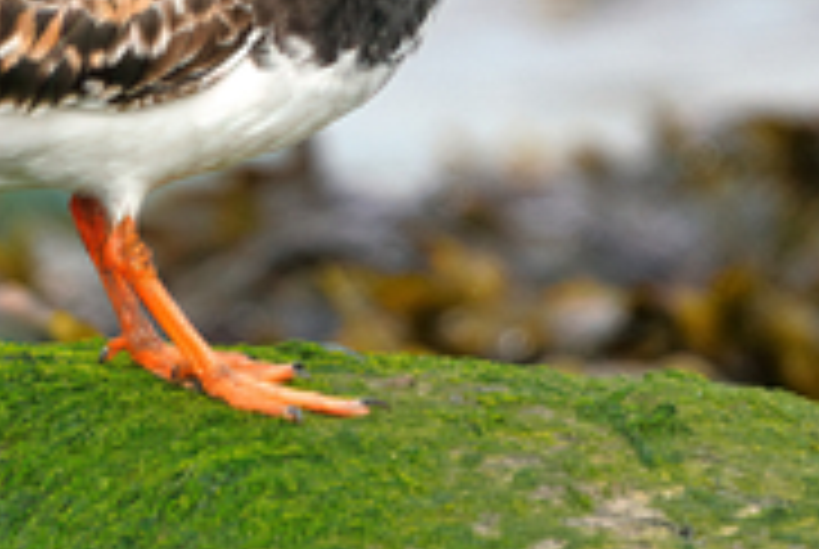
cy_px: -34
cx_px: 202
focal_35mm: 1513
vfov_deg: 0.9
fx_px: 34476
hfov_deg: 1.4
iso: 500
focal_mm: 600
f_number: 6.3
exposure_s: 1/1000
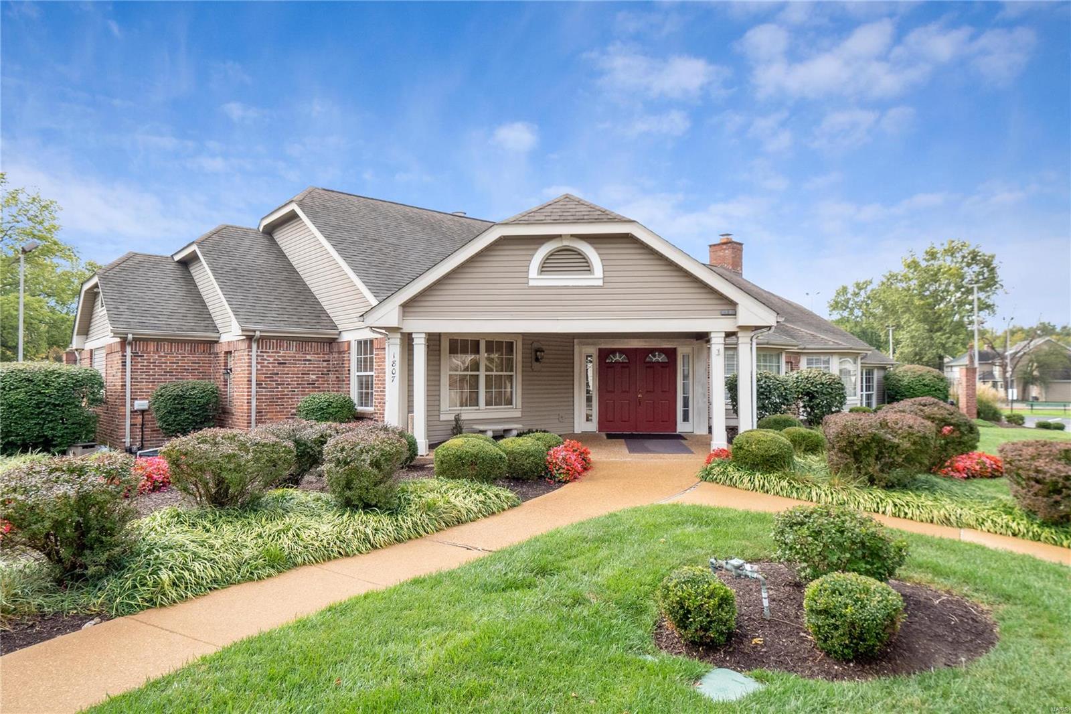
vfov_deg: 57.2
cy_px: 357
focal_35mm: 22
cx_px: 536
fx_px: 654
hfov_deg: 78.6
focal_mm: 11
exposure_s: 1/250
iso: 400
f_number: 8
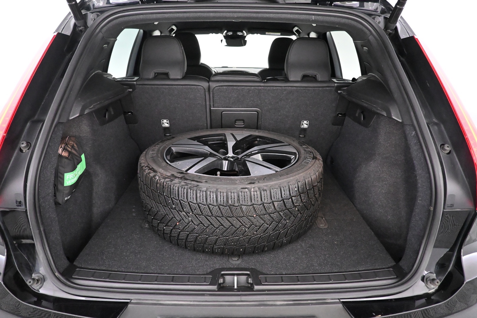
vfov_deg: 53.1
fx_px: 318
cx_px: 238
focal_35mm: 24
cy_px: 159
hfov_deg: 73.7
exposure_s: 1/60
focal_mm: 16
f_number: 3.5
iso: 8000
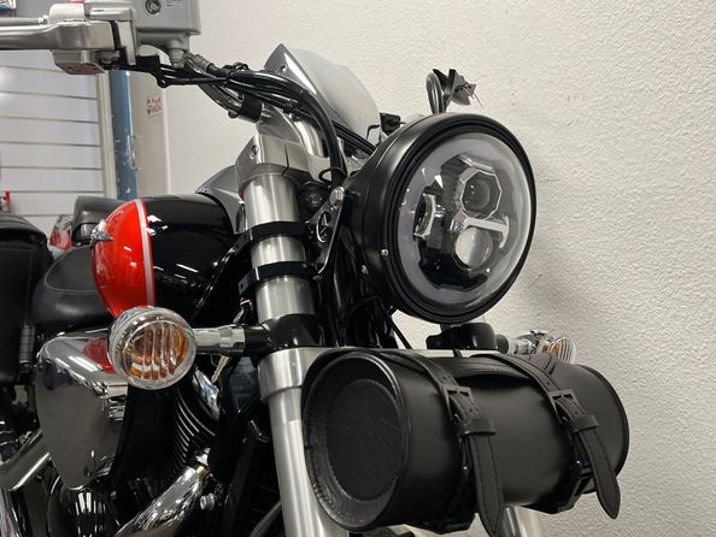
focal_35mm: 28
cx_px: 375
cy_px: 281
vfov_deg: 49.8
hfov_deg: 63.4
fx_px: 579
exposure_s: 1/100
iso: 125
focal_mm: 5.1
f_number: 1.6
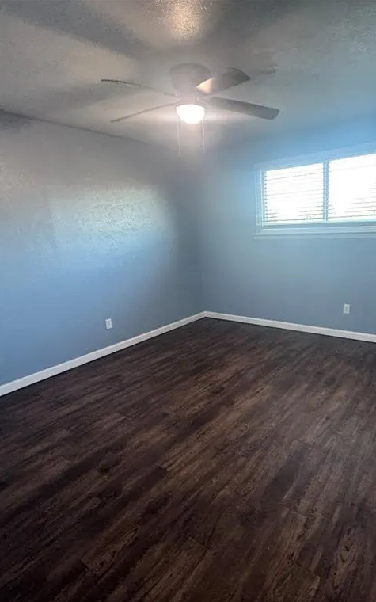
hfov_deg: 58.8
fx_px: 328
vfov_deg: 85.1
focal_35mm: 20
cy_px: 303
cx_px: 238
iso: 640
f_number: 2.2
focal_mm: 2.22
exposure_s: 1/60
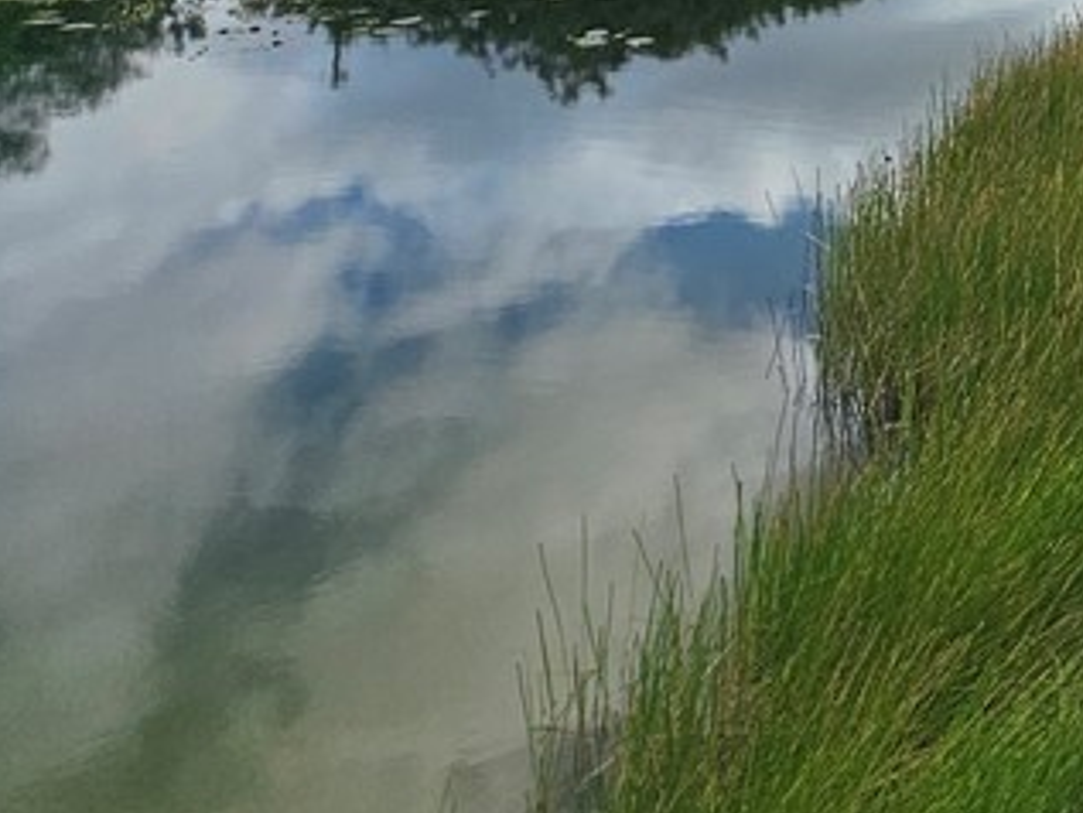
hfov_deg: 31.0
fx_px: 1315
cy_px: -249
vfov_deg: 28.2
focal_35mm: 42
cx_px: 1510
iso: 50
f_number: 2.2
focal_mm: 2.2
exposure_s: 1/4769
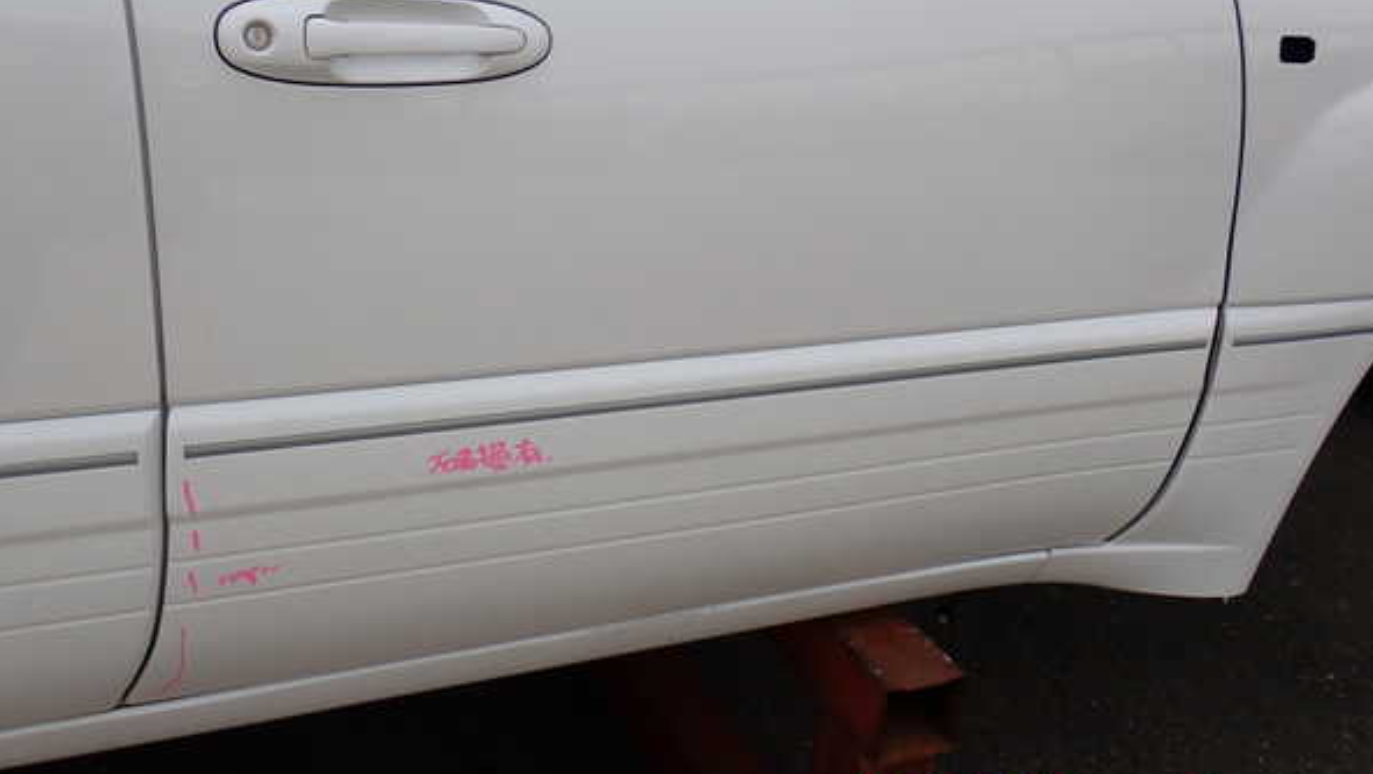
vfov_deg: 28.3
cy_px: 309
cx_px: 692
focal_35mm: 42
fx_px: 1530
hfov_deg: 48.3
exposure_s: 1/125
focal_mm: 6.83
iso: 100
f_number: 10
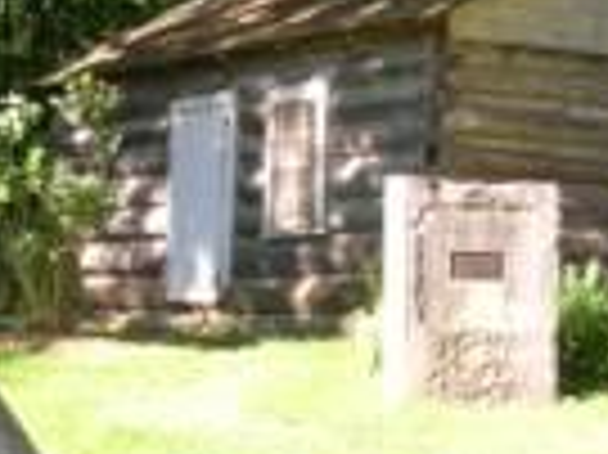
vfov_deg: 13.0
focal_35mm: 113
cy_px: 339
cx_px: -50
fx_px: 1983
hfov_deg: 16.9
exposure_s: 1/50.5
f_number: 4.9
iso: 50
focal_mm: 5.7
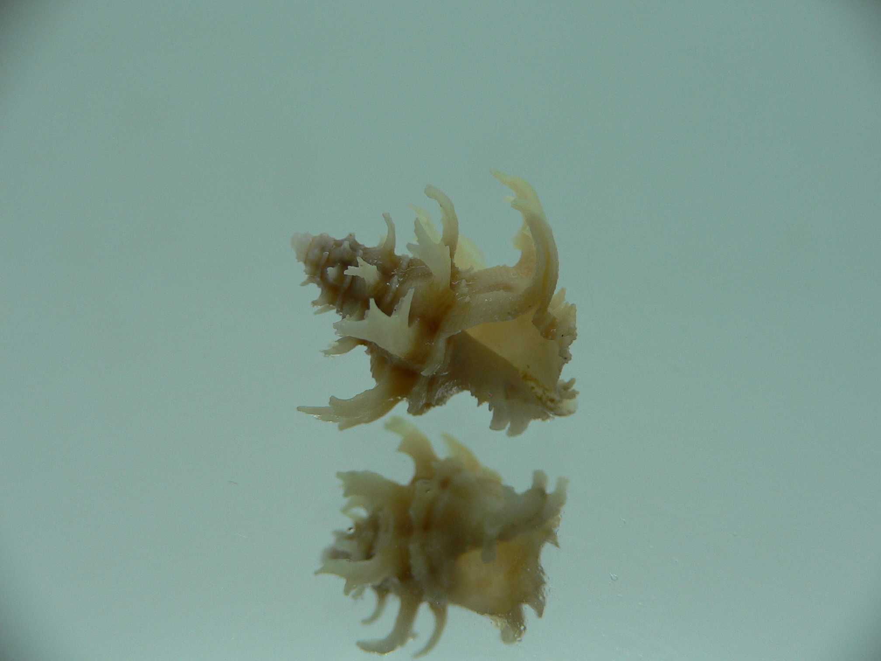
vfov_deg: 40.7
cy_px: 330
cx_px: 440
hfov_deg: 52.6
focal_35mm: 35
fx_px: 891
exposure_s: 1/80
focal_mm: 4.6
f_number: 2.8
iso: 80
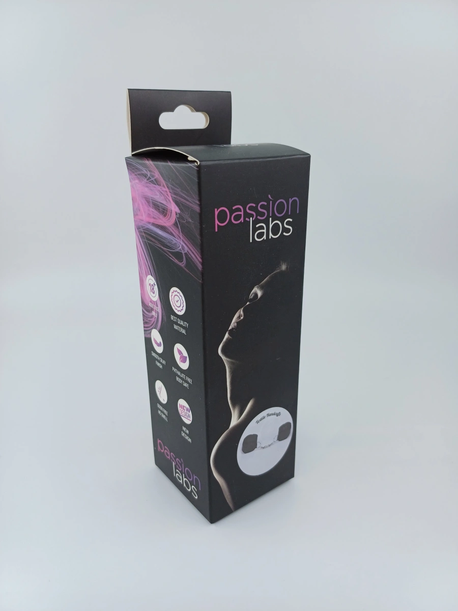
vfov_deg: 69.4
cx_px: 229
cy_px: 306
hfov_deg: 54.9
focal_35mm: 25
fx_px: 441
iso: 50
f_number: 1.8
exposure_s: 1/377
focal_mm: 4.65
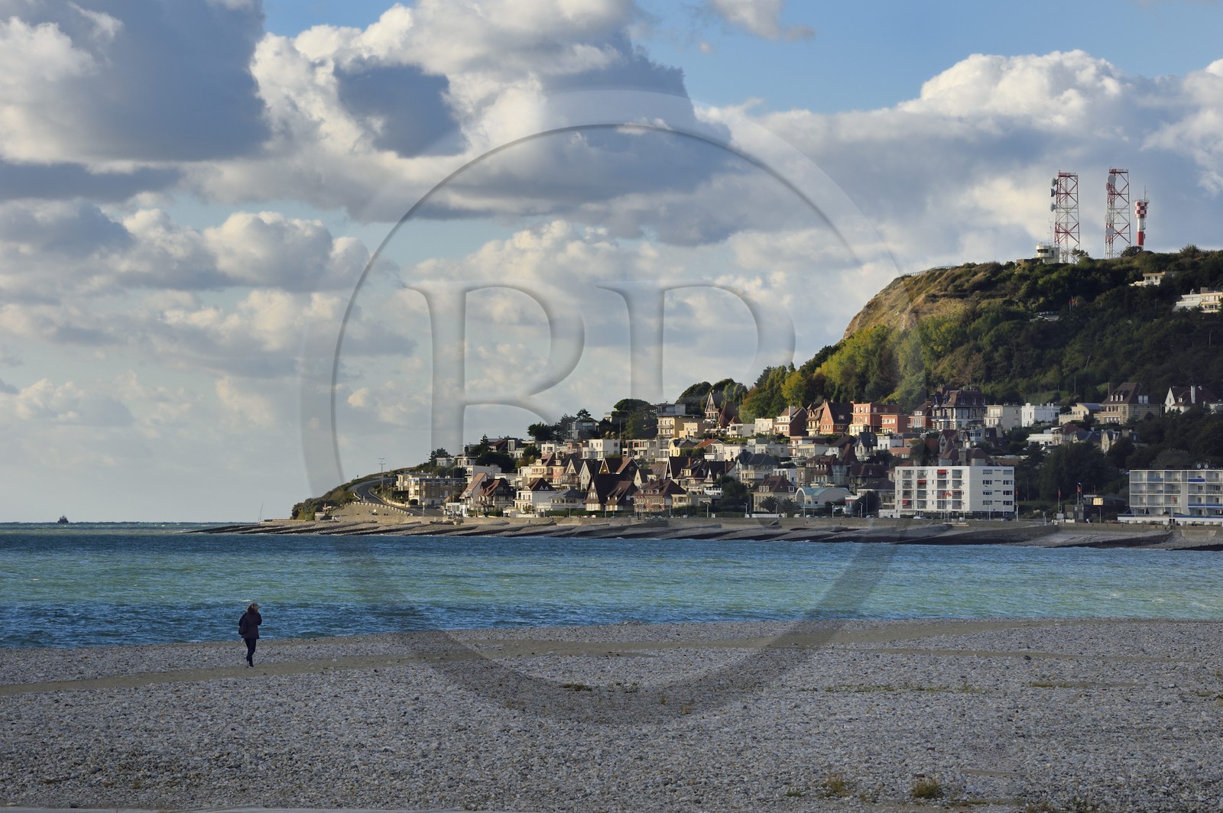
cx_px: 612
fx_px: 6789
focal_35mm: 200
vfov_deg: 6.9
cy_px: 406
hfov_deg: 10.3
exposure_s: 1/320
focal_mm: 200
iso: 200
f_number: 10
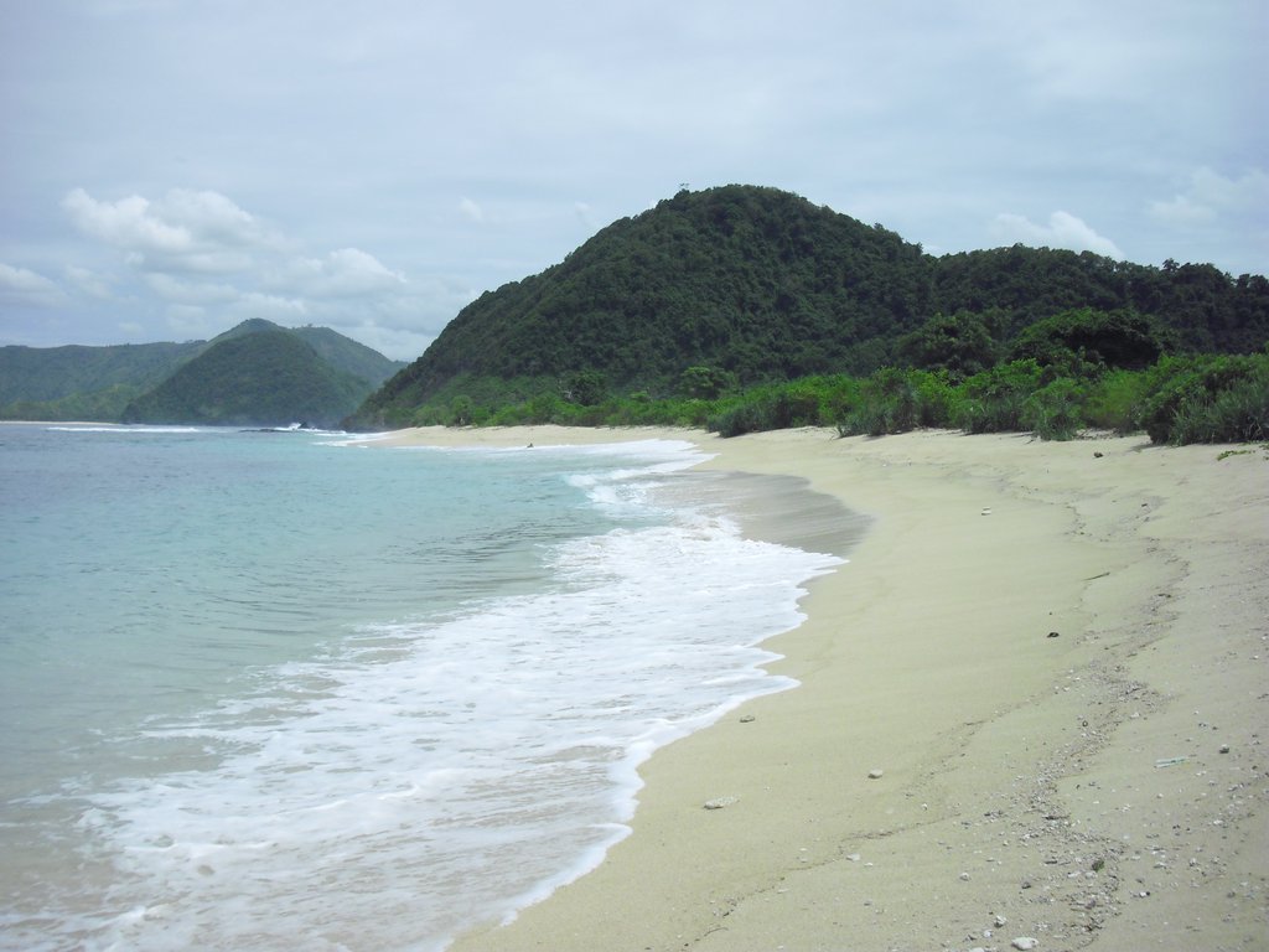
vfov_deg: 37.7
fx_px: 1393
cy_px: 476
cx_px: 634
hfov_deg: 49.0
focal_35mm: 38
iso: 100
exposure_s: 1/500
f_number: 8
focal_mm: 6.2
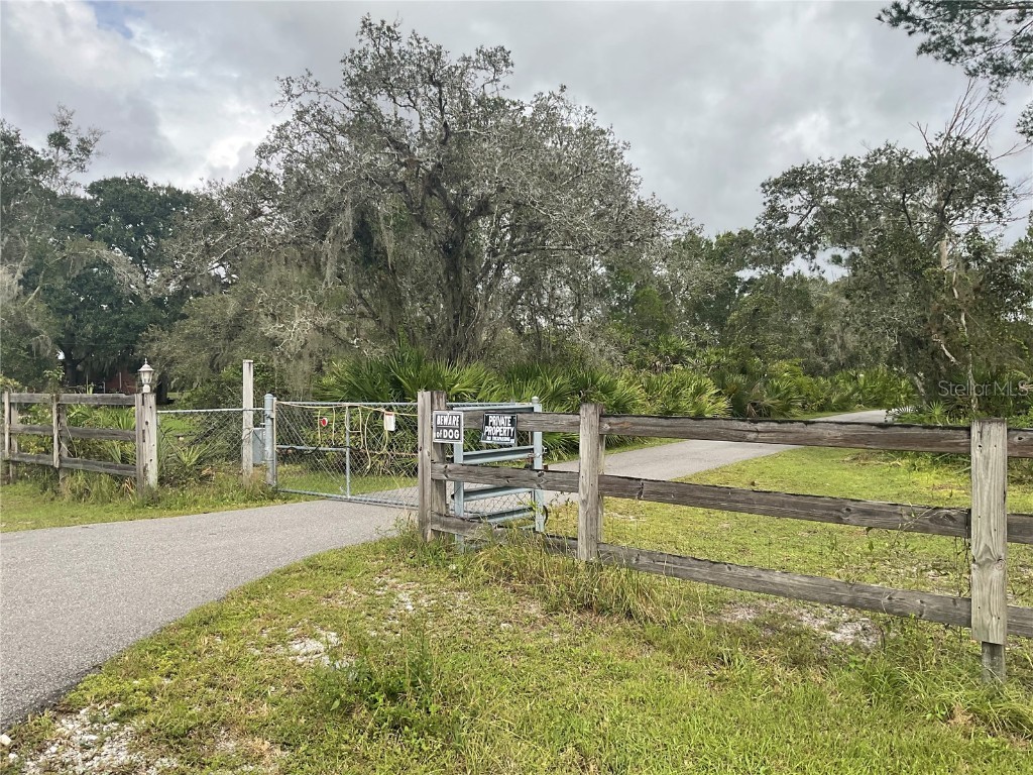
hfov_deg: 61.7
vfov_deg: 48.2
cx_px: 516
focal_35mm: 29
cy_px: 388
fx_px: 865
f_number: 1.8
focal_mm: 3
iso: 16
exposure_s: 1/1534
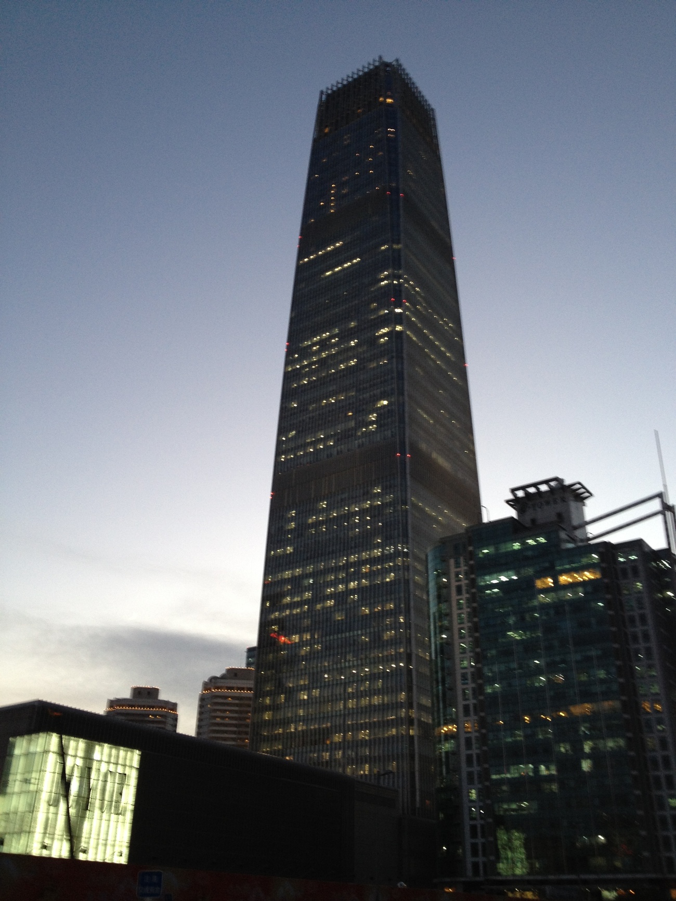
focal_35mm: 35
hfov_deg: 40.7
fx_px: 911
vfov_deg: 52.6
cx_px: 338
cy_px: 450
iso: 100
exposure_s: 1/20
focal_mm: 4.28
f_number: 2.4
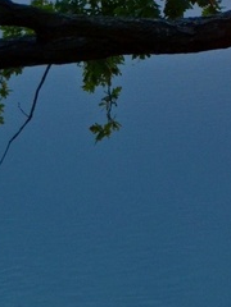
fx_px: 2169
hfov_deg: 5.8
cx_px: 574
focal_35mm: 244
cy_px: -135
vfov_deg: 8.0
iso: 320
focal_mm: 29
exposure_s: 1/320
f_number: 3.2
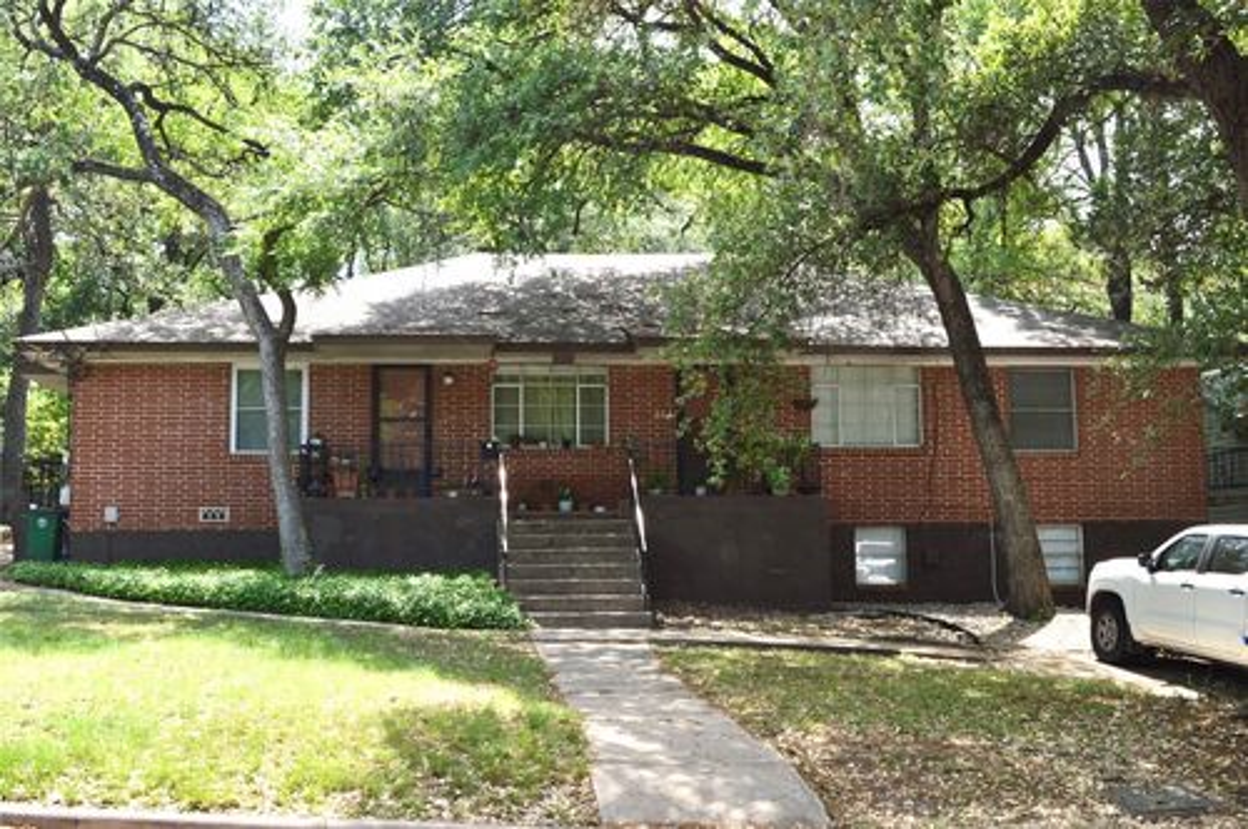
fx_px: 1143
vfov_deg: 39.9
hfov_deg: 57.3
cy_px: 414
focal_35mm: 33
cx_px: 624
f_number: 8
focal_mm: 22
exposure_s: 1/80
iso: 100
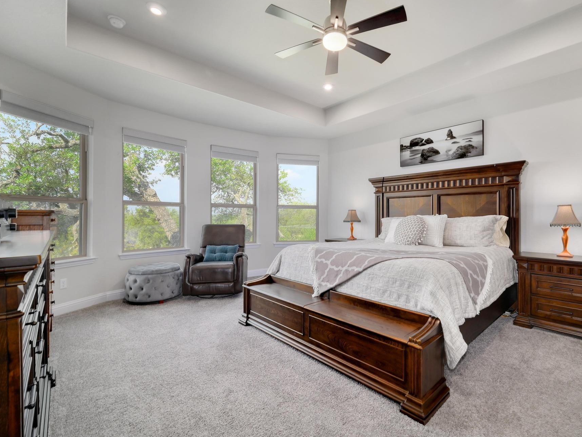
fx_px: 269
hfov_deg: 93.9
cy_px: 221
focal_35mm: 16
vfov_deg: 78.1
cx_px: 331
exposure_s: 1/6
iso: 1000
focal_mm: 14
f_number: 9
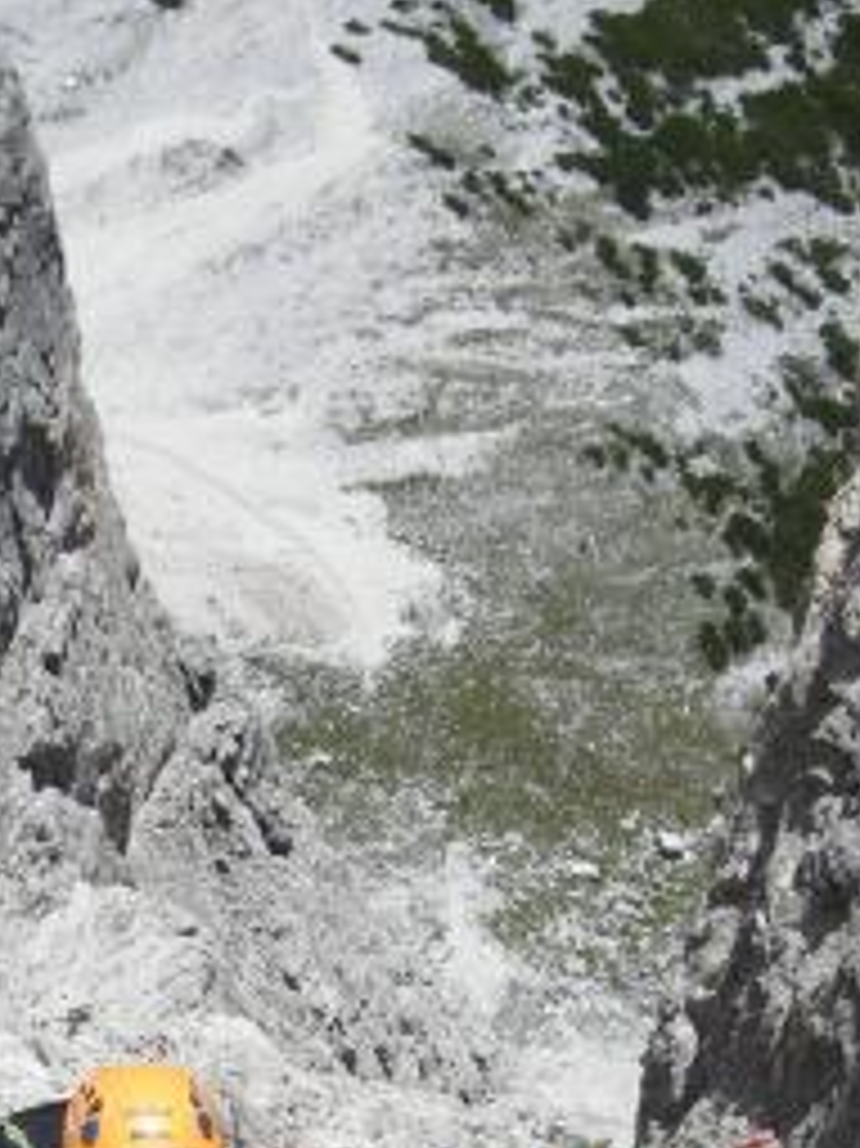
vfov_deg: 20.3
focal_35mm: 93
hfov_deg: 15.7
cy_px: 1211
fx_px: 3083
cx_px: 99
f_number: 8
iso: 64
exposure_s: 1/195
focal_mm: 7.9
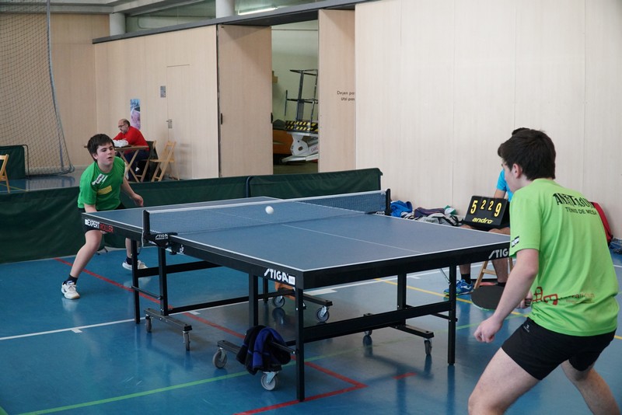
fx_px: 752
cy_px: 208
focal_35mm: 44
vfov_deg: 30.9
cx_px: 311
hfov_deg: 44.9
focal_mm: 29
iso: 3200
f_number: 4
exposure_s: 1/320
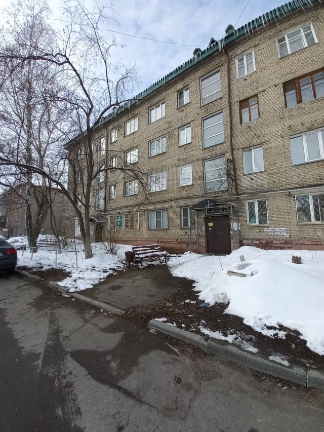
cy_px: 216
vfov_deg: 106.2
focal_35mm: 13
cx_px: 162
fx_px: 162
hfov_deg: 89.9
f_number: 2.2
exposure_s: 1/1147
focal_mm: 1.42
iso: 40
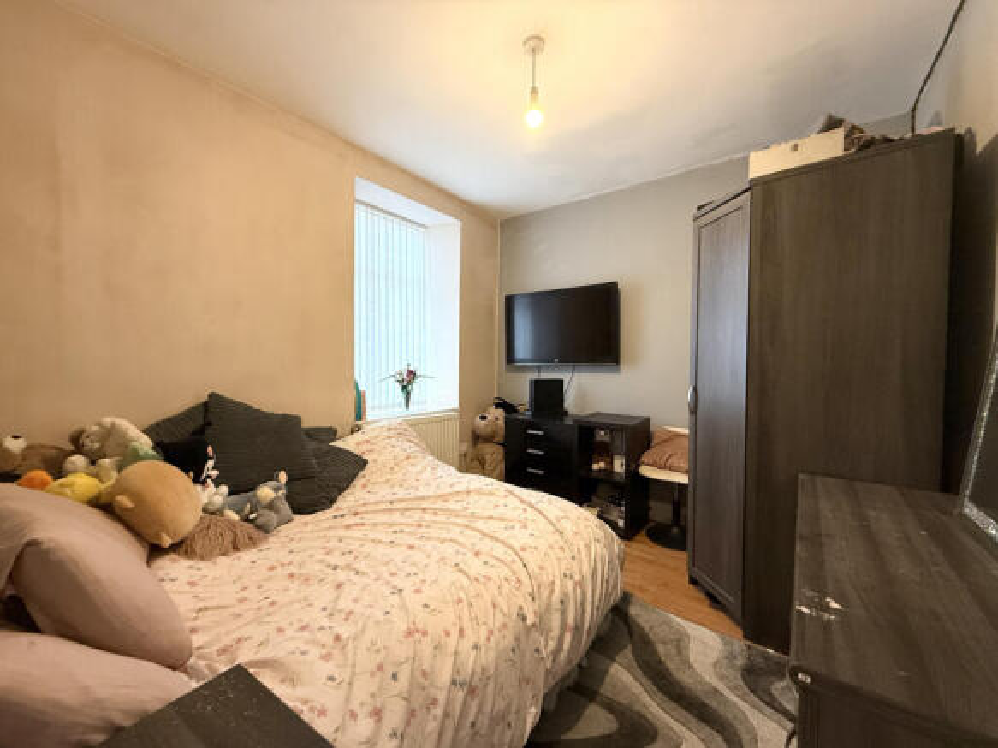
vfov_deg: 85.7
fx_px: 404
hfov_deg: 102.1
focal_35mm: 14
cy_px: 374
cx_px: 499
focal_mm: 2.22
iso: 320
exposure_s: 1/100
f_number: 2.2
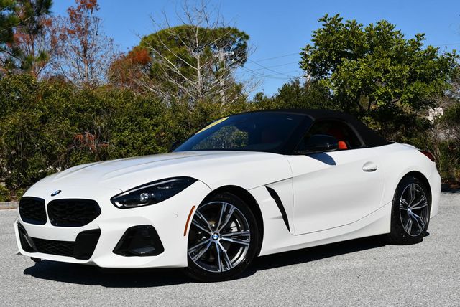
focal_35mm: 60
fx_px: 767
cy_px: 154
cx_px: 230
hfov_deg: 33.4
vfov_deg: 22.7
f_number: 9
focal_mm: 30
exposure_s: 1/320
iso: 100
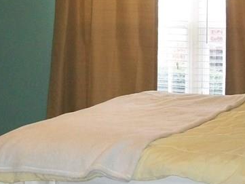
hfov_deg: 19.2
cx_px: 101
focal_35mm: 102
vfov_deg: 14.4
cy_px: 40
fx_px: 722
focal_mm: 6
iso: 160
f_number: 2.7
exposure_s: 1/60
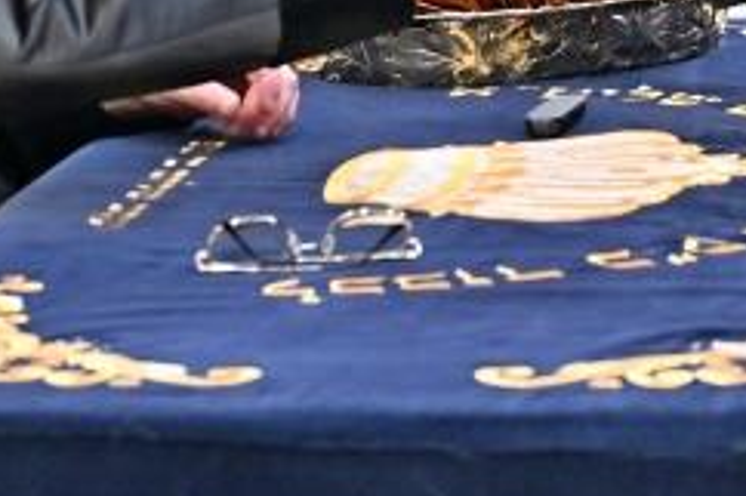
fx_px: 4038
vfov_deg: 6.9
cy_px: -242
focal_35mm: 195
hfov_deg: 10.5
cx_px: 573
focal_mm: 46
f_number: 4
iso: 640
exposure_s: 1/200
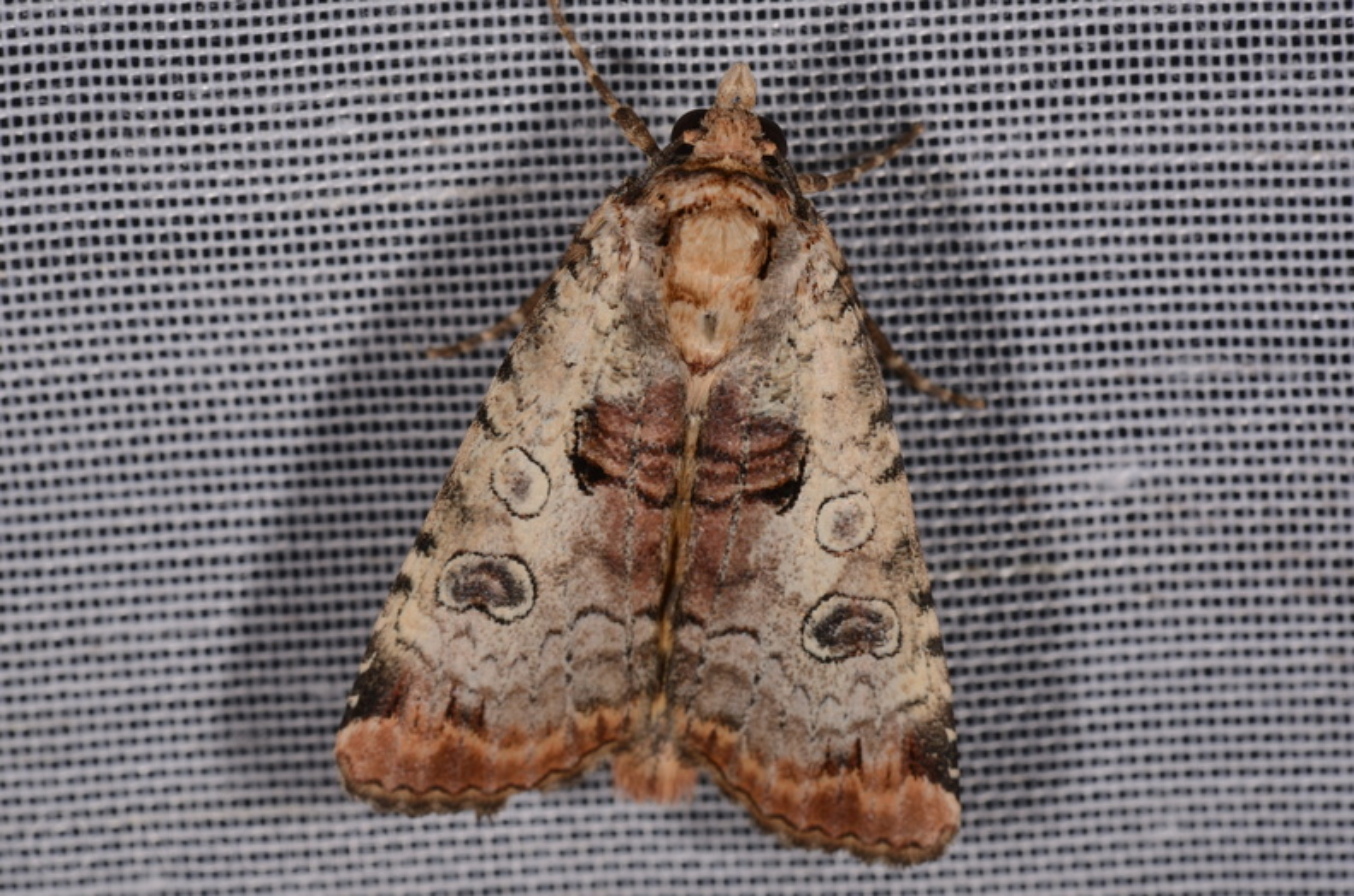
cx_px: 677
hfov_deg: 16.1
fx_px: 4784
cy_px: 448
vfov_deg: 10.7
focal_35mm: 128
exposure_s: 1/60
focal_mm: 85
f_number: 22
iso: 100
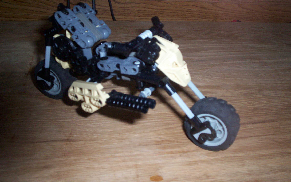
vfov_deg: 32.7
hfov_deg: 50.4
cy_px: 77
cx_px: 145
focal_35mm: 39
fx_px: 309
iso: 140
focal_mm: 5.9
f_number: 4.5
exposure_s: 1/64
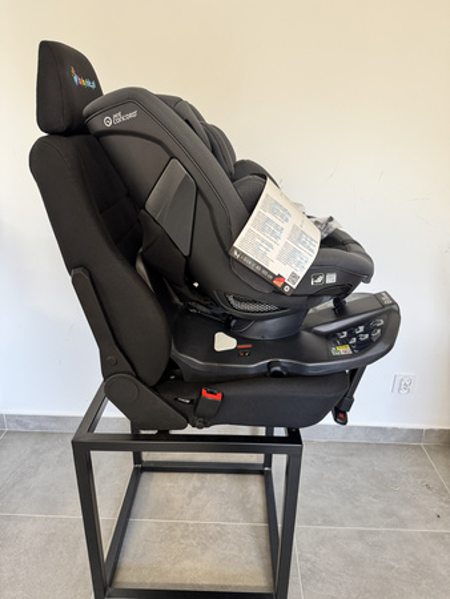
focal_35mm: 24
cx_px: 225
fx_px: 416
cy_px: 300
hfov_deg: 56.9
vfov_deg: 71.6
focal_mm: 6.76
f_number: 1.78
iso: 250
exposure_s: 1/60
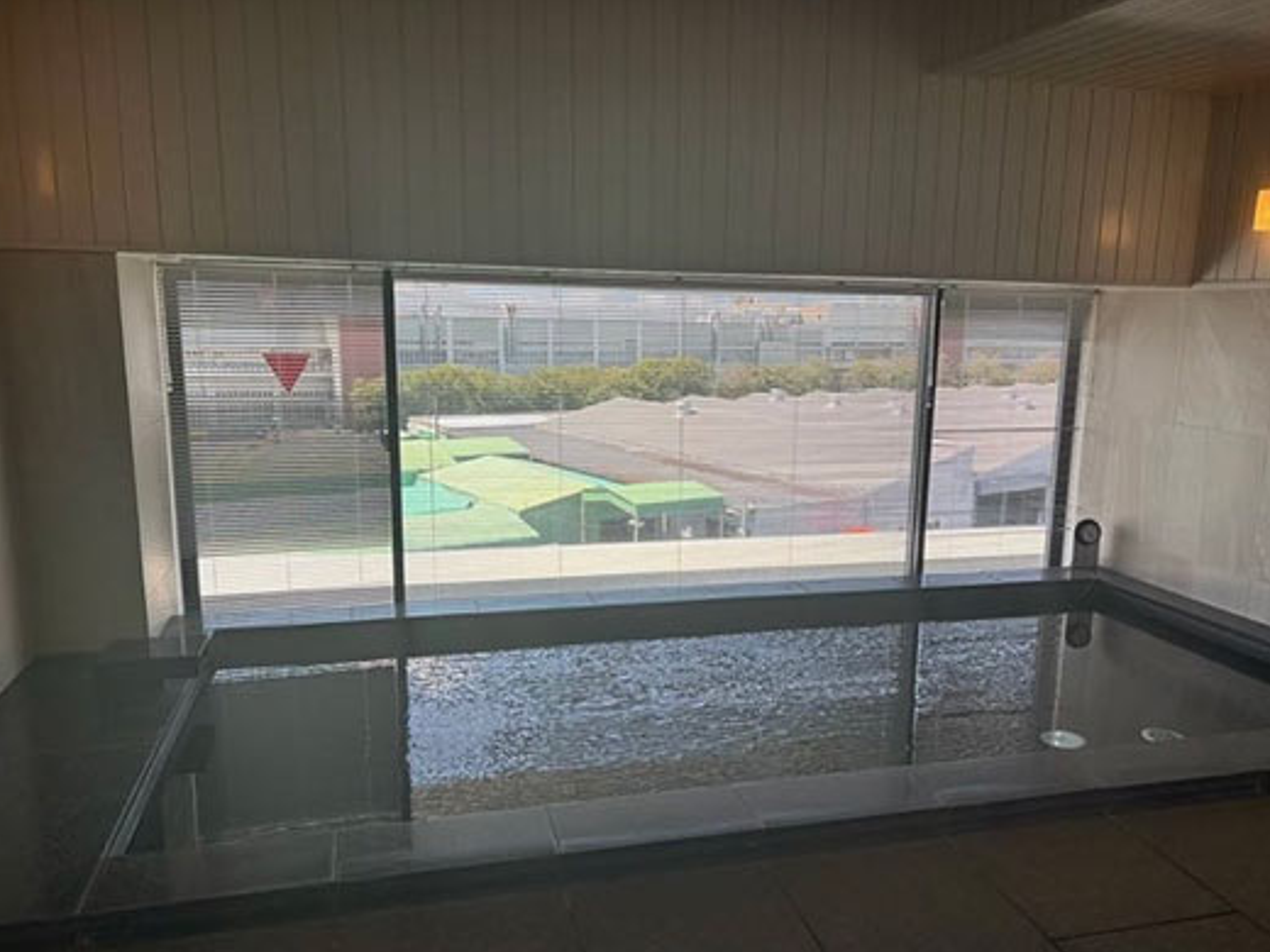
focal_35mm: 29
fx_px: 1064
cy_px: 526
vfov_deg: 48.1
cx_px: 689
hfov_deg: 61.6
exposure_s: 1/576
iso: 50
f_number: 1.6
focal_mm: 5.96
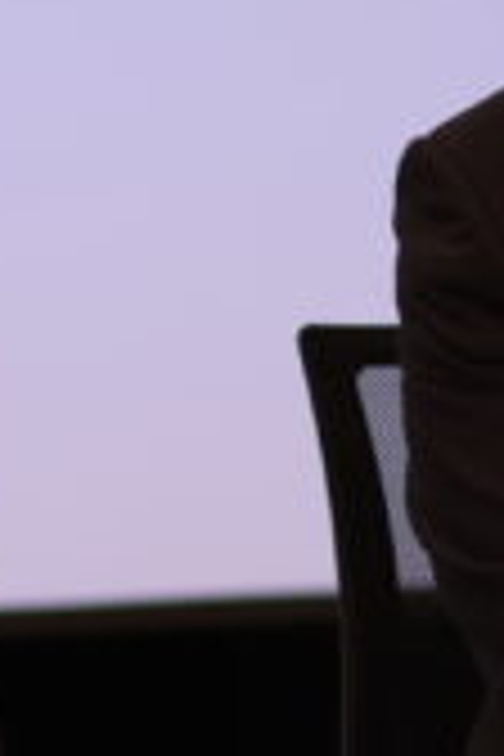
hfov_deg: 2.9
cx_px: 459
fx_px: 9890
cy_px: 140
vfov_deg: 4.4
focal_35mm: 471
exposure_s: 1/250
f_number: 1.8
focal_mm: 85
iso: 160
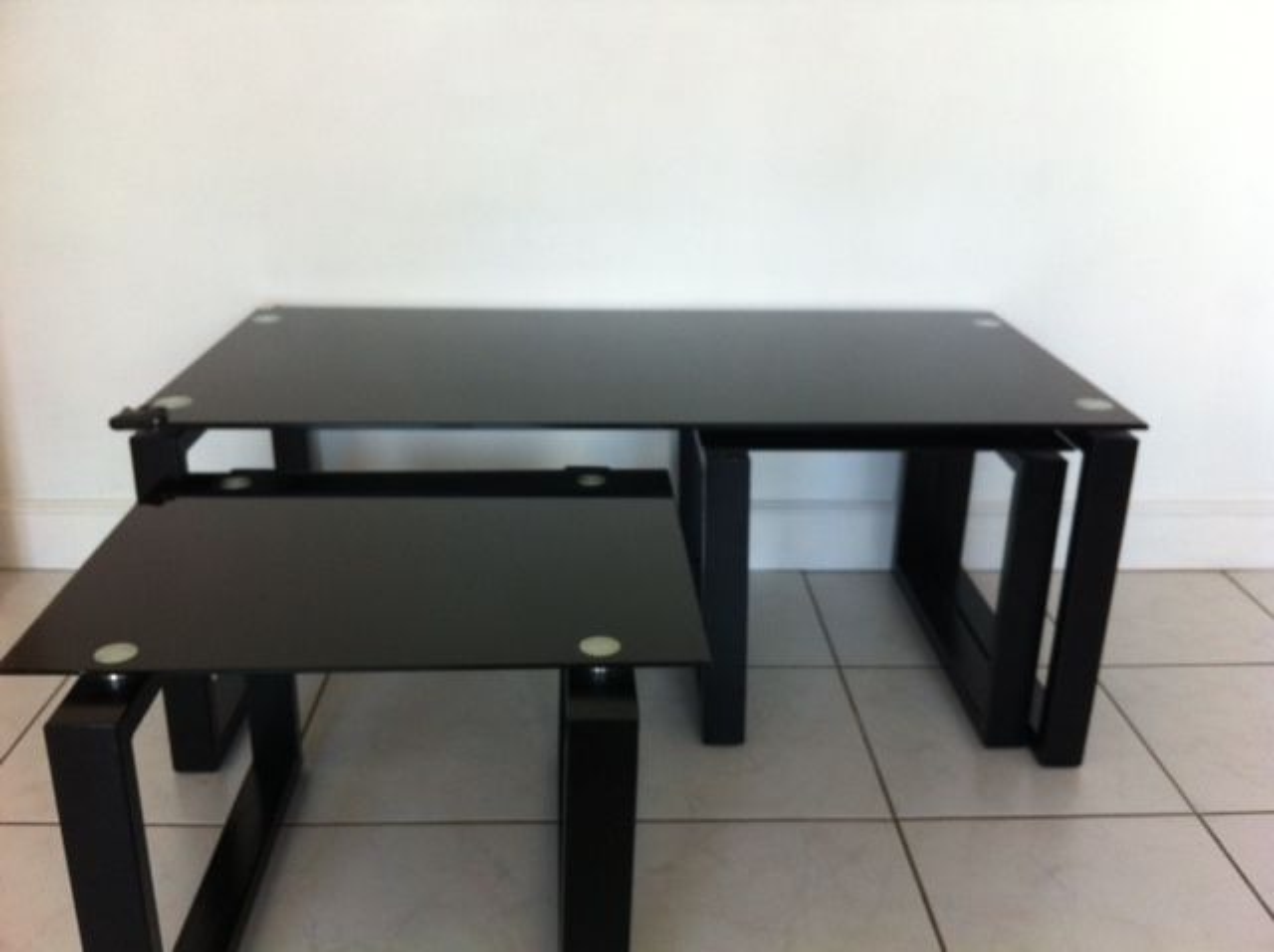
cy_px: 476
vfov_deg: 40.6
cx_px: 637
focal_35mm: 35
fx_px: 1286
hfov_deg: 52.7
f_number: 2.8
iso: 100
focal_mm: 3.85
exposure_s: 1/30
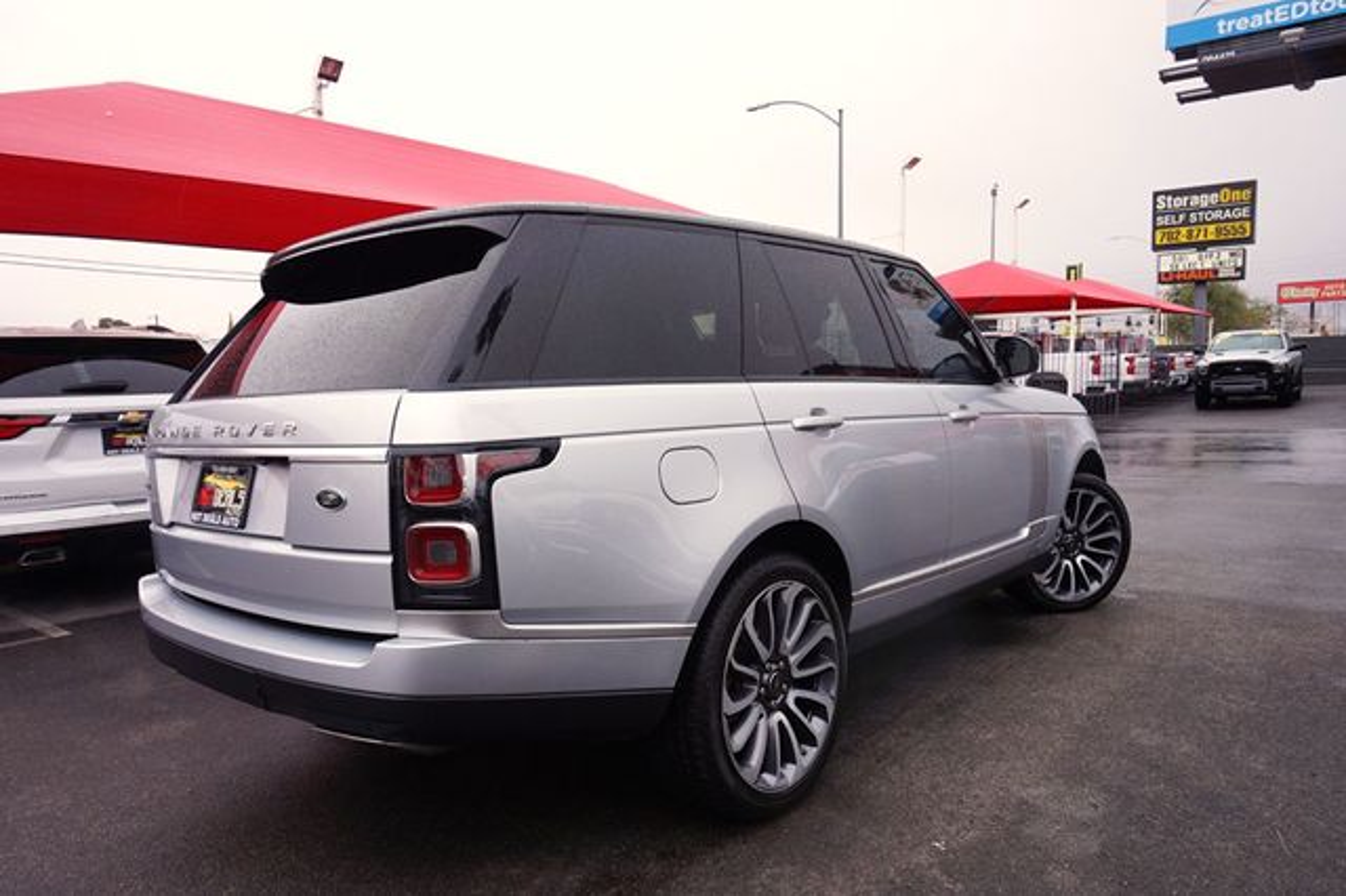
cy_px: 448
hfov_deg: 73.8
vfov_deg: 53.1
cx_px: 673
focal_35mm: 24
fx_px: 897
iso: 100
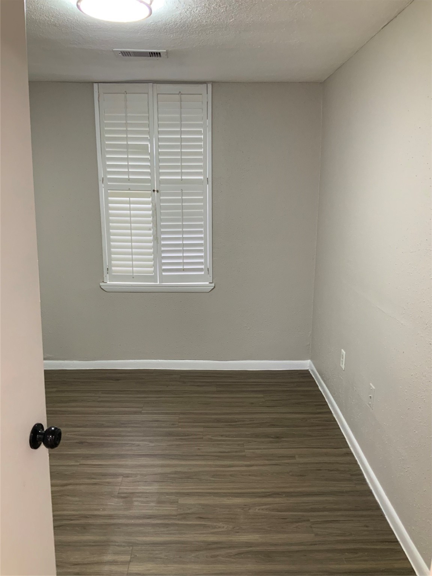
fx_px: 483
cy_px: 288
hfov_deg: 48.2
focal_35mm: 29
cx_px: 216
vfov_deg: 61.7
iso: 125
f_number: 1.8
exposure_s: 1/60
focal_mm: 3
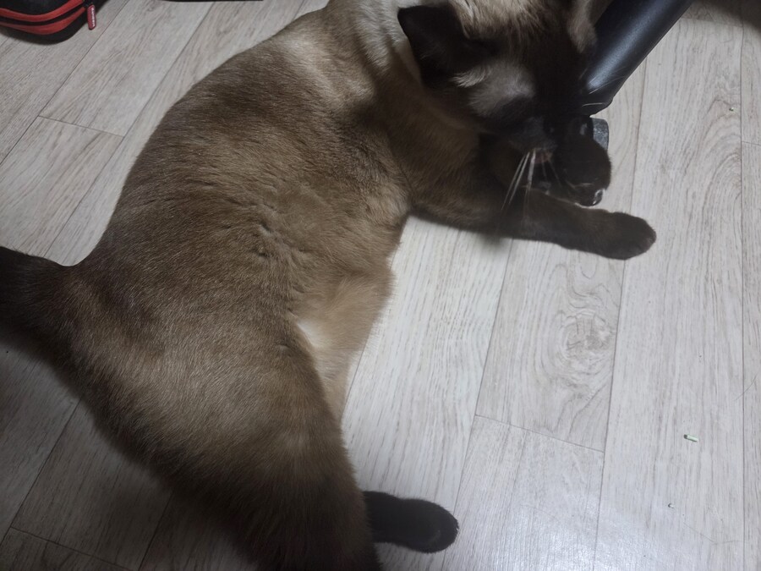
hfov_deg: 73.9
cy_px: 286
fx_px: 506
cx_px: 380
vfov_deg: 58.9
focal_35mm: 23
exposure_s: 1/120
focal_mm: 5.4
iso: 1000
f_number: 1.8
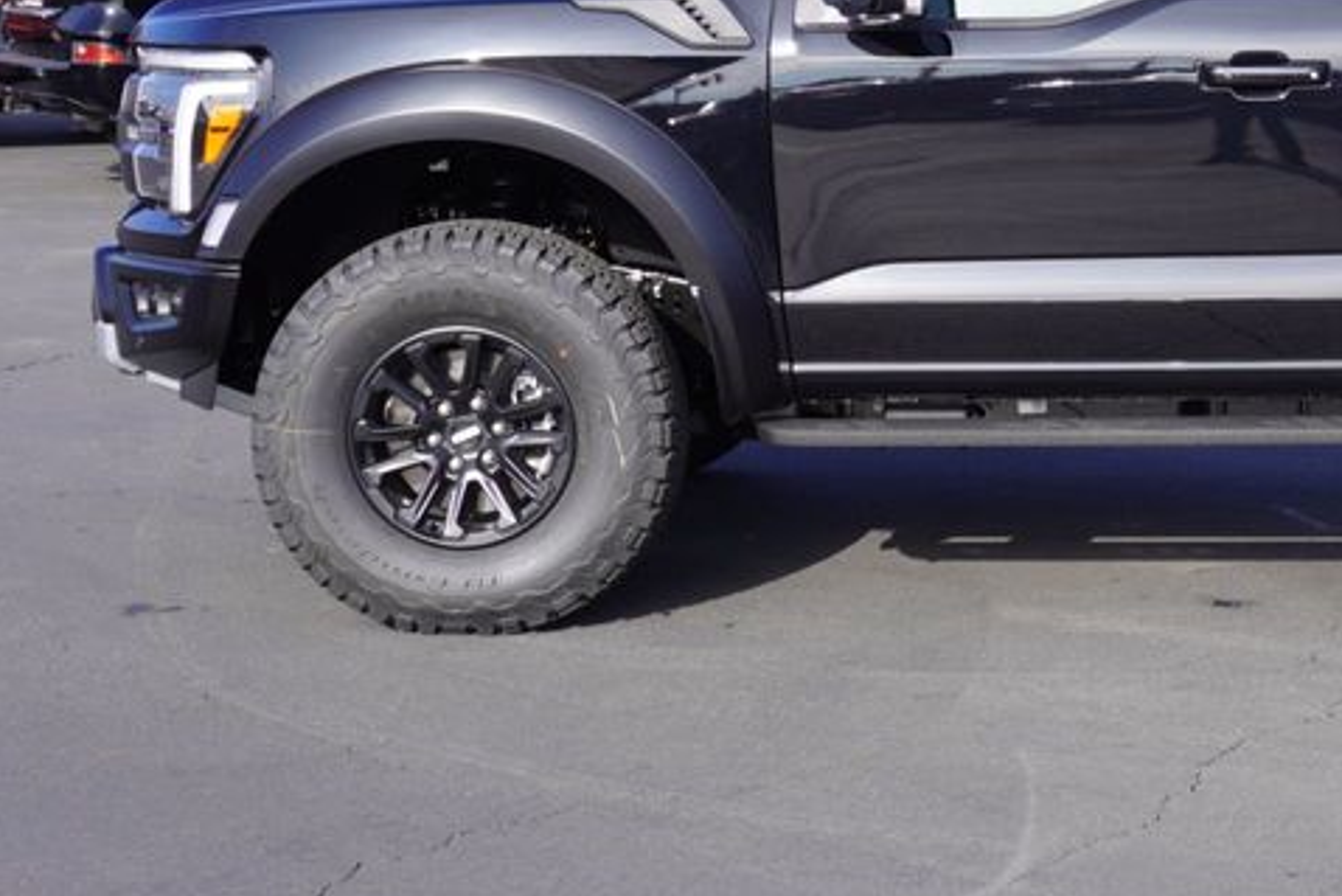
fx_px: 3356
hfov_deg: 21.6
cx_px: 1435
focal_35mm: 90
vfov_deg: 15.1
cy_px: 225
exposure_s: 1/100
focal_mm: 28
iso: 100
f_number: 9
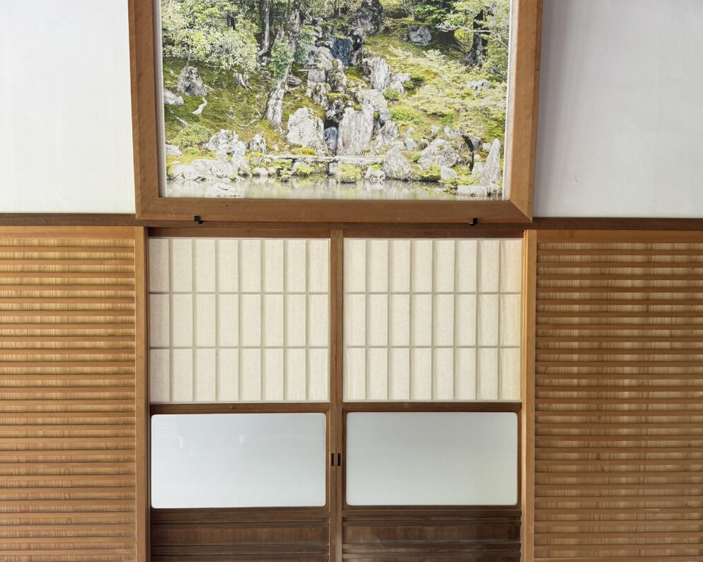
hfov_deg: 55.7
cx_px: 350
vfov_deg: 45.8
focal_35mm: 32
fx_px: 666
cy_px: 289
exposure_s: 1/60
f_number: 1.78
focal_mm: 6.76
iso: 250
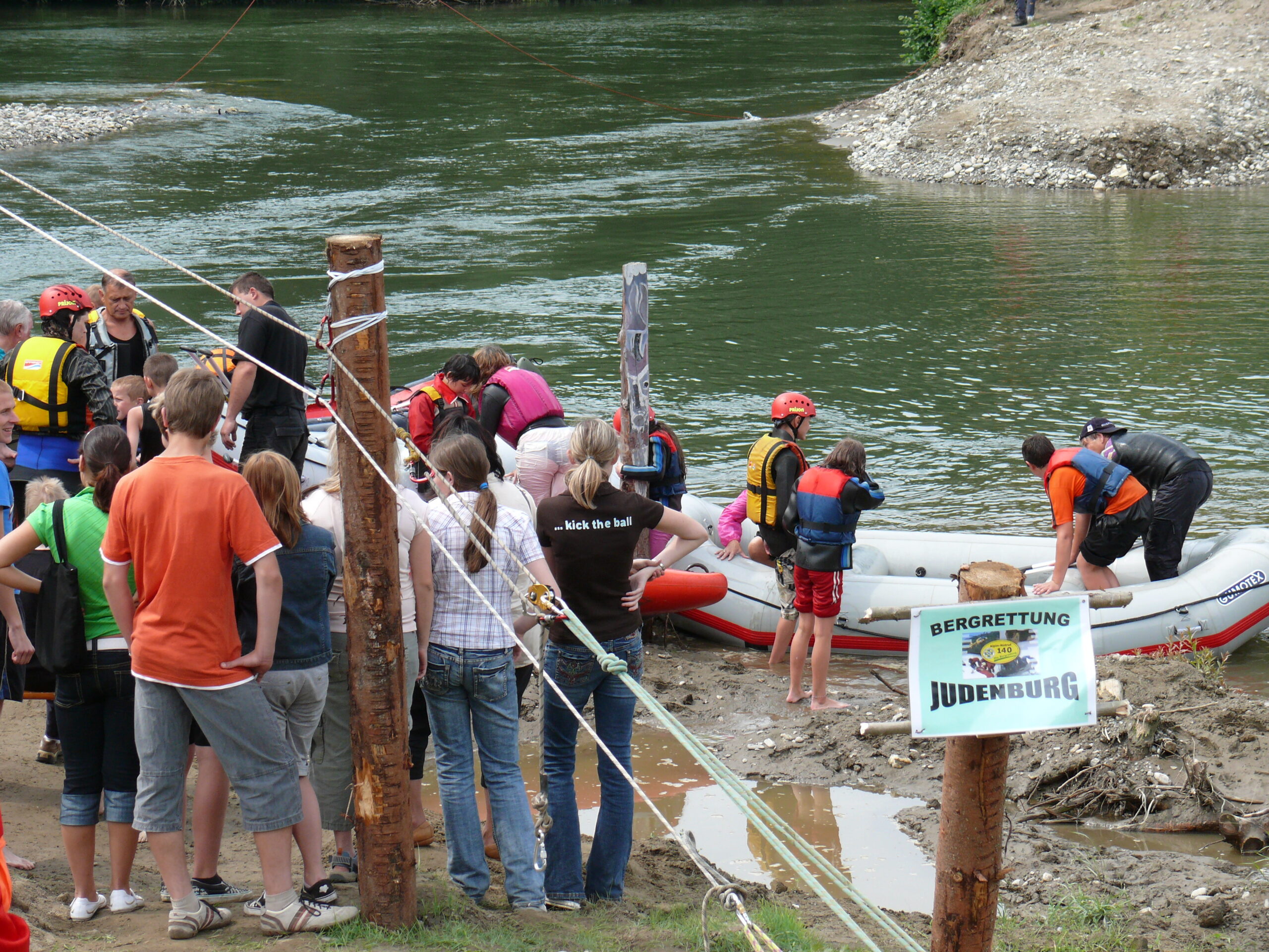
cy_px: 476
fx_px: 3739
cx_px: 634
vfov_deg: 14.5
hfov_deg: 19.3
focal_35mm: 102
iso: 100
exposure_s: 1/250
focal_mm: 21.5
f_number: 4.5
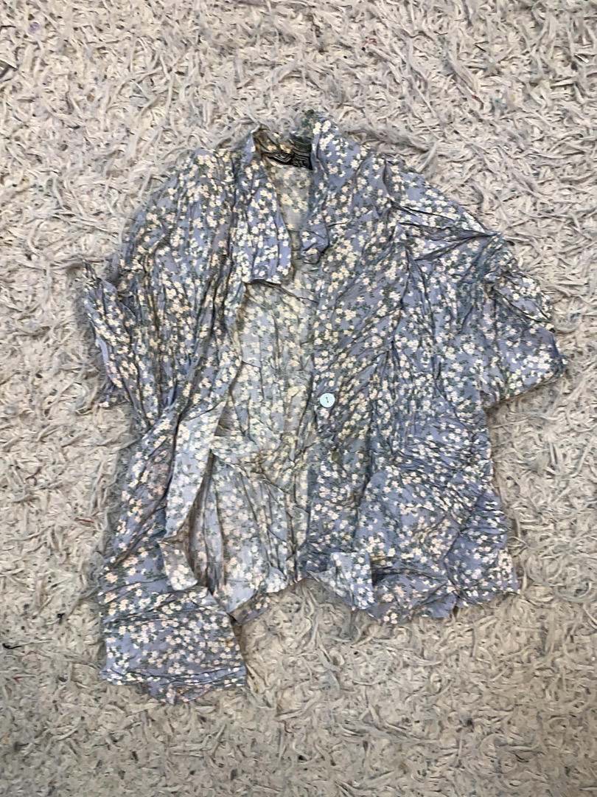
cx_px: 298
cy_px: 398
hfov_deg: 53.1
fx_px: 598
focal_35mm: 26
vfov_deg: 67.3
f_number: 1.8
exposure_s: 1/100
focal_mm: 4.25
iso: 40
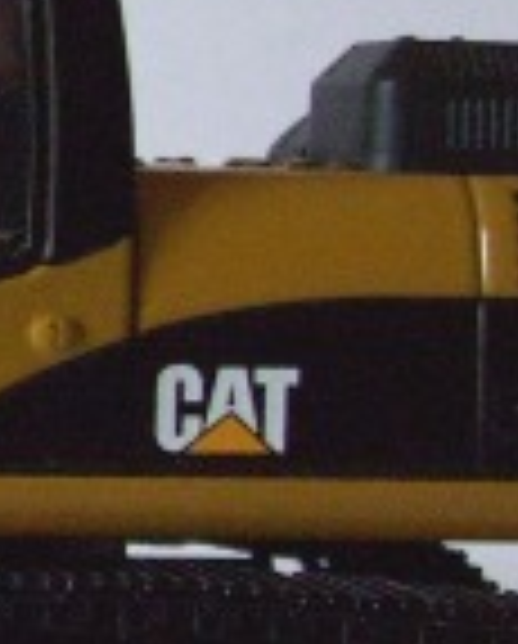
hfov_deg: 7.8
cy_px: 272
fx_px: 3534
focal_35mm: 185
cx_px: -673
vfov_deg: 10.4
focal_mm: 5.7
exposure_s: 1/25
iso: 160
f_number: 2.9
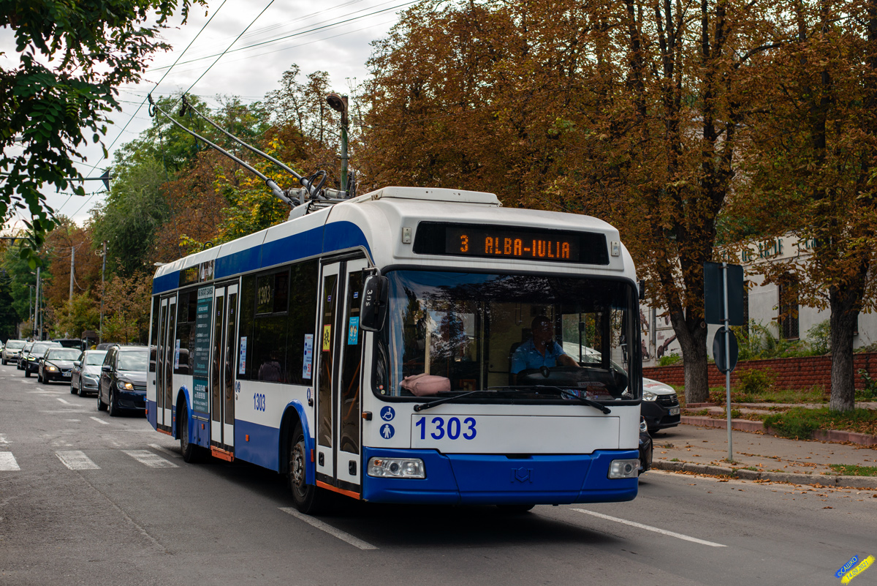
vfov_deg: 27.0
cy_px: 293
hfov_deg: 39.6
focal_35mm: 50
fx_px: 1218
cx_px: 438
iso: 200
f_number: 4.5
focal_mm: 50
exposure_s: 1/640
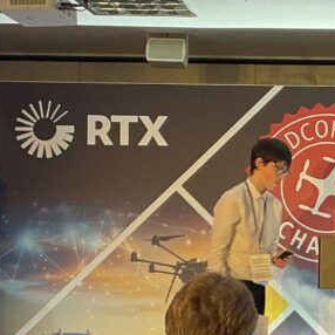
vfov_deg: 15.4
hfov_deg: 14.7
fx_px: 1237
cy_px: 225
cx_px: 449
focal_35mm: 113
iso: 160
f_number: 1.8
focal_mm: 3
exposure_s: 1/50
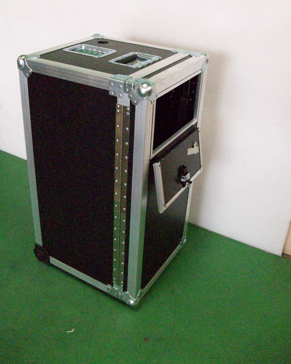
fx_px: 388
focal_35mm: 36
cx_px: 145
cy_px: 172
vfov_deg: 50.3
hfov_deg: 41.1
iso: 800
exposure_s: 1/128
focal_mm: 5.7
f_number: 2.8
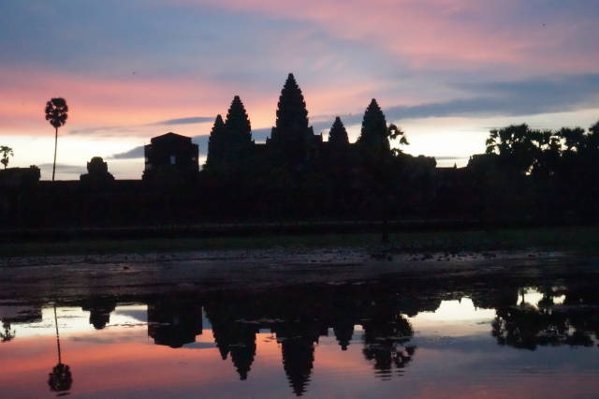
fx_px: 815
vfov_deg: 27.5
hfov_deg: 40.4
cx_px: 300
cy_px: 200
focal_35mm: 49
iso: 25600
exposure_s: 1/50
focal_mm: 49
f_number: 29
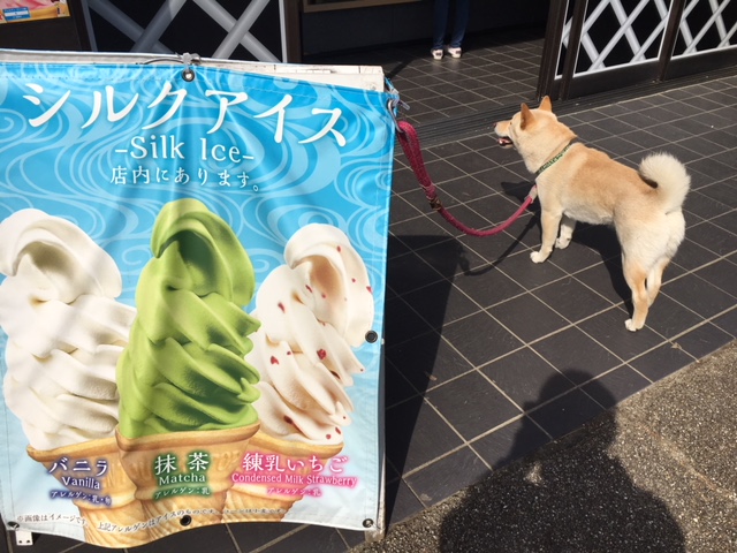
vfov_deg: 48.2
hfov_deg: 61.7
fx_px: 617
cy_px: 276
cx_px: 368
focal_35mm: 29
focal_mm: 4.15
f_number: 2.2
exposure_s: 1/3344
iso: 25
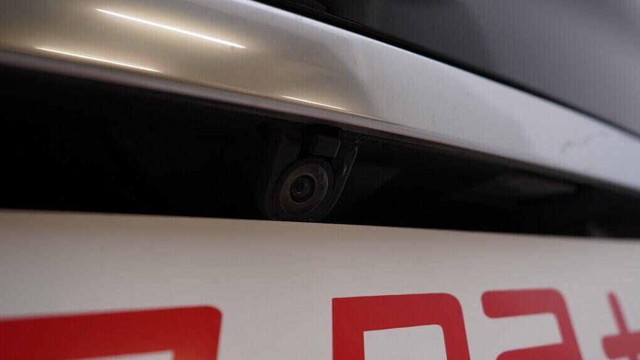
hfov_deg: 52.8
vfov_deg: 31.2
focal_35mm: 38
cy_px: 199
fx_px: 645
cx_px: 321
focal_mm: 24
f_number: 4
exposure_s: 1/80
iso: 125
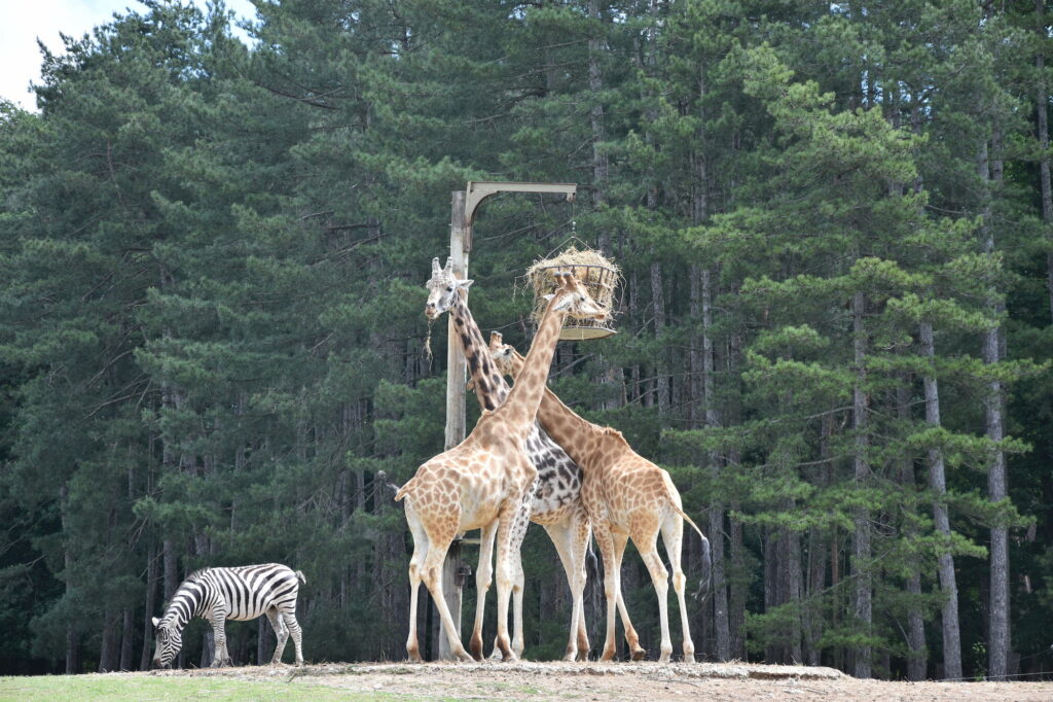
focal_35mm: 135
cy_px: 351
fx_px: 3947
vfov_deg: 10.2
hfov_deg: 15.2
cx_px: 526
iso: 500
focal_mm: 90
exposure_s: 1/640
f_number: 7.1
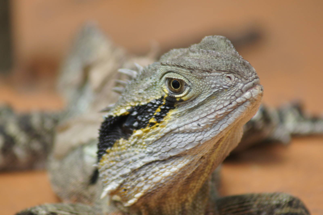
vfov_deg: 3.1
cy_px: 108
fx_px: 4035
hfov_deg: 4.6
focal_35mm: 450
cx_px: 162
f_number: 5.6
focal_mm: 300
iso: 400
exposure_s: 1/60
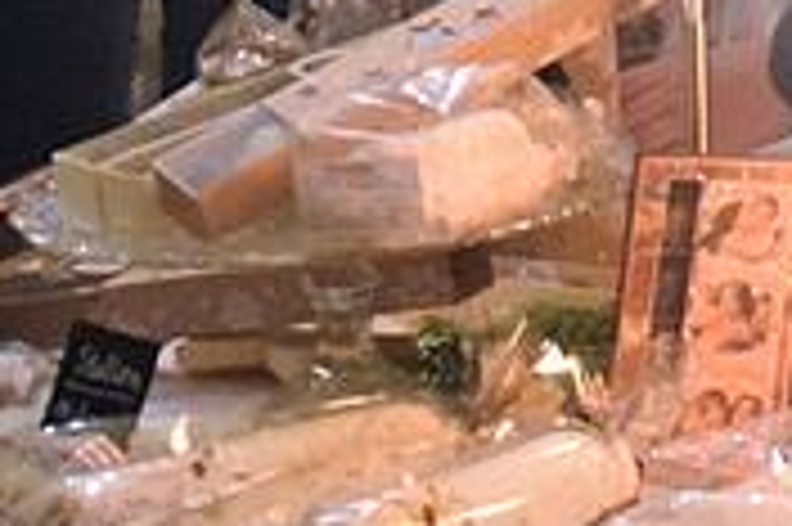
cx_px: 1120
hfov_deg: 8.8
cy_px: -468
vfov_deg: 5.8
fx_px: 5057
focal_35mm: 230
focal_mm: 25
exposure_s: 1/60
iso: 3200
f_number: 4
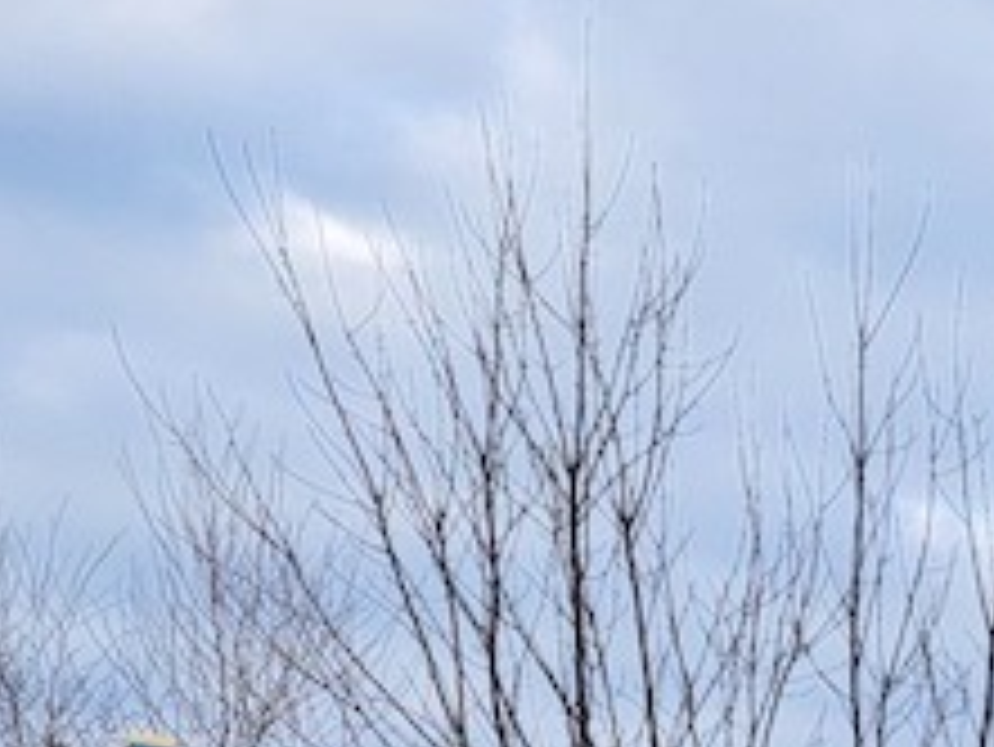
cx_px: 2177
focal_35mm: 141
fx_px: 4051
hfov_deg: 12.0
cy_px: 1719
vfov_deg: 9.5
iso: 40
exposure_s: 1/917
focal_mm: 5.4
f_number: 1.8
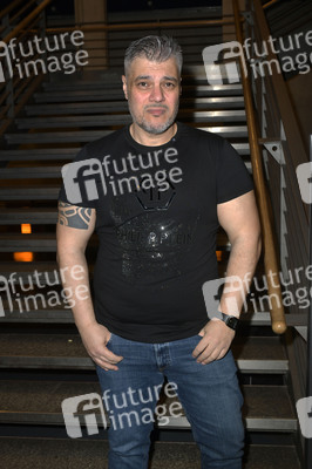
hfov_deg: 37.8
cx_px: 156
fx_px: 456
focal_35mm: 35
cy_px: 234
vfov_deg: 54.5
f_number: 6.3
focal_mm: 35
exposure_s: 1/200
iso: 640
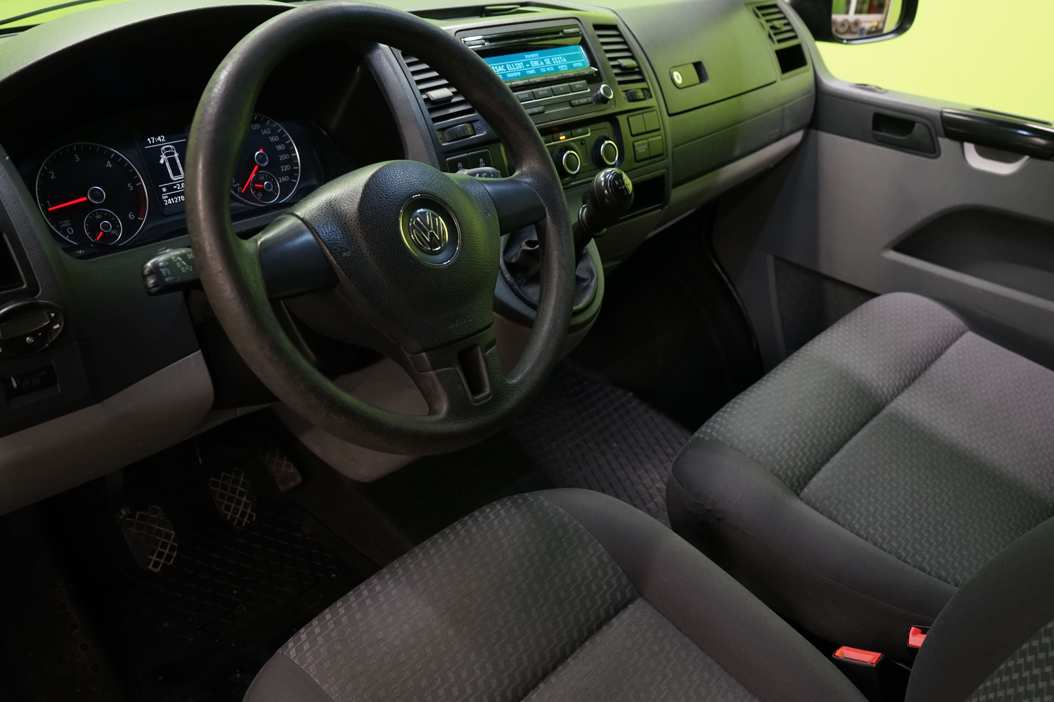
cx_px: 527
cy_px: 351
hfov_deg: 60.3
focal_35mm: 31
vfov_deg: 42.3
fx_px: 908
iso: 2000
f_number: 5.6
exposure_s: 1/25
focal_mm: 31
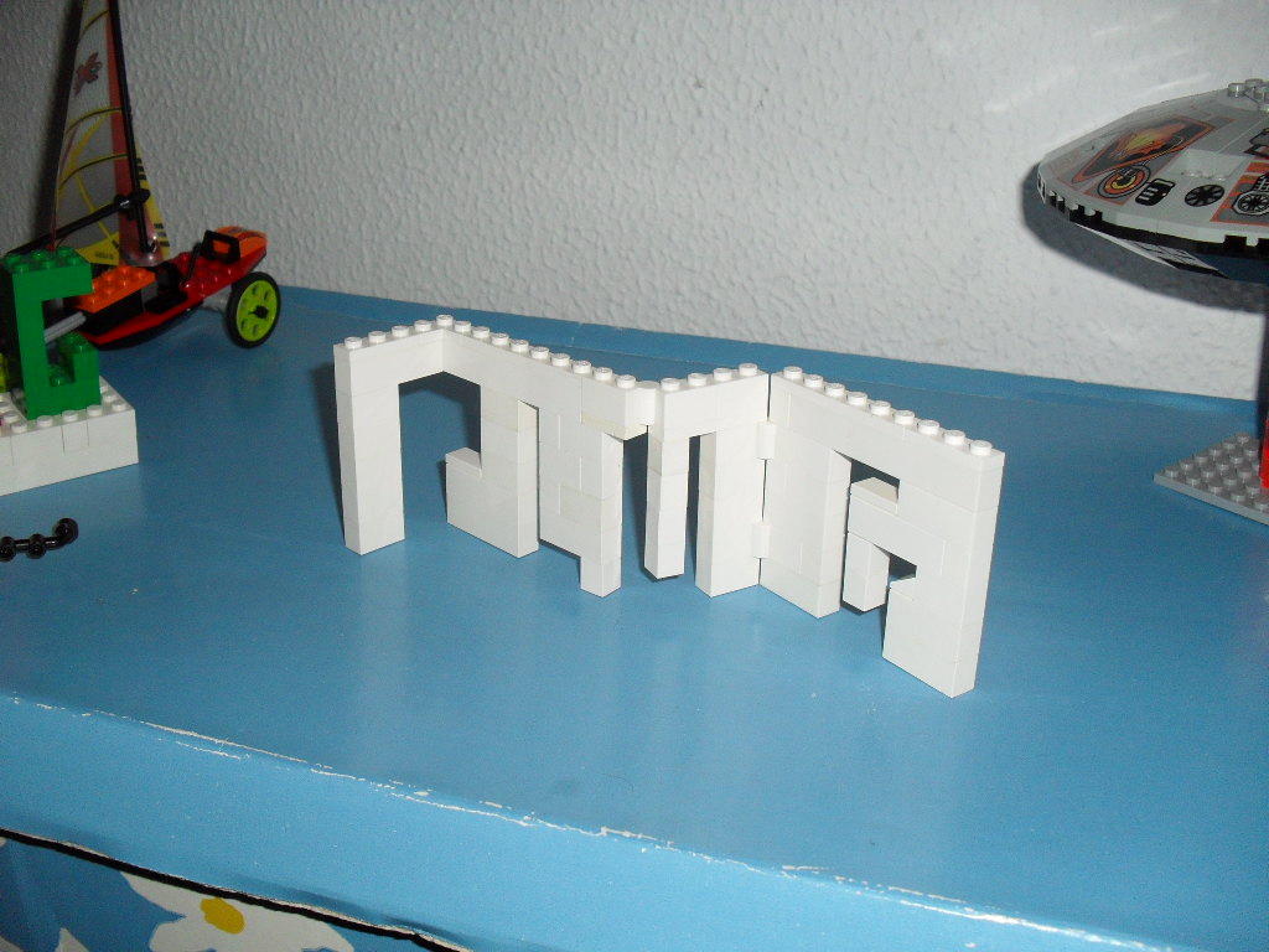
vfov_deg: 40.7
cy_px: 476
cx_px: 634
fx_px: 1283
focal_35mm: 35
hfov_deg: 52.6
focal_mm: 6.3
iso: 200
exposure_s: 1/45
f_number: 3.2
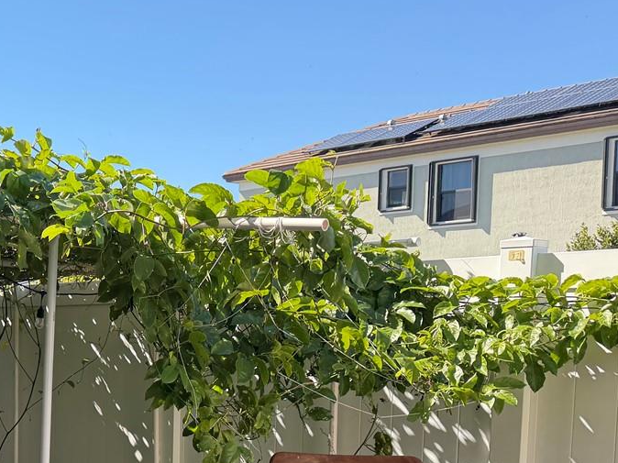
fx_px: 1017
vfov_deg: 25.0
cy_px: 407
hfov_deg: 30.9
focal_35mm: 57
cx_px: -25
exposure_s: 1/1553
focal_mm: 6.76
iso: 100
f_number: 1.78
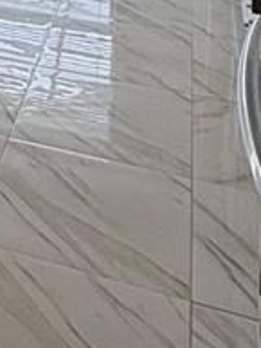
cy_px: -252
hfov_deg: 14.8
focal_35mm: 87
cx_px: -209
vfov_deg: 18.4
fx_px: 874
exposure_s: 1/171
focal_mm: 2.22
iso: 64
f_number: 2.2
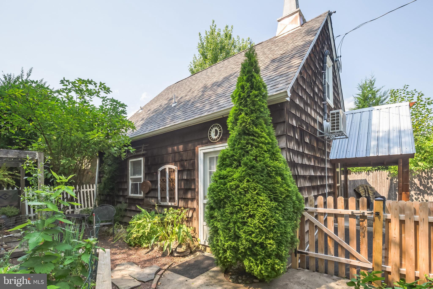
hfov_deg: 96.7
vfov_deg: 73.7
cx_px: 216
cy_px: 144
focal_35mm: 16
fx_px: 192
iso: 80
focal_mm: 16
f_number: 9
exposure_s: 1/60
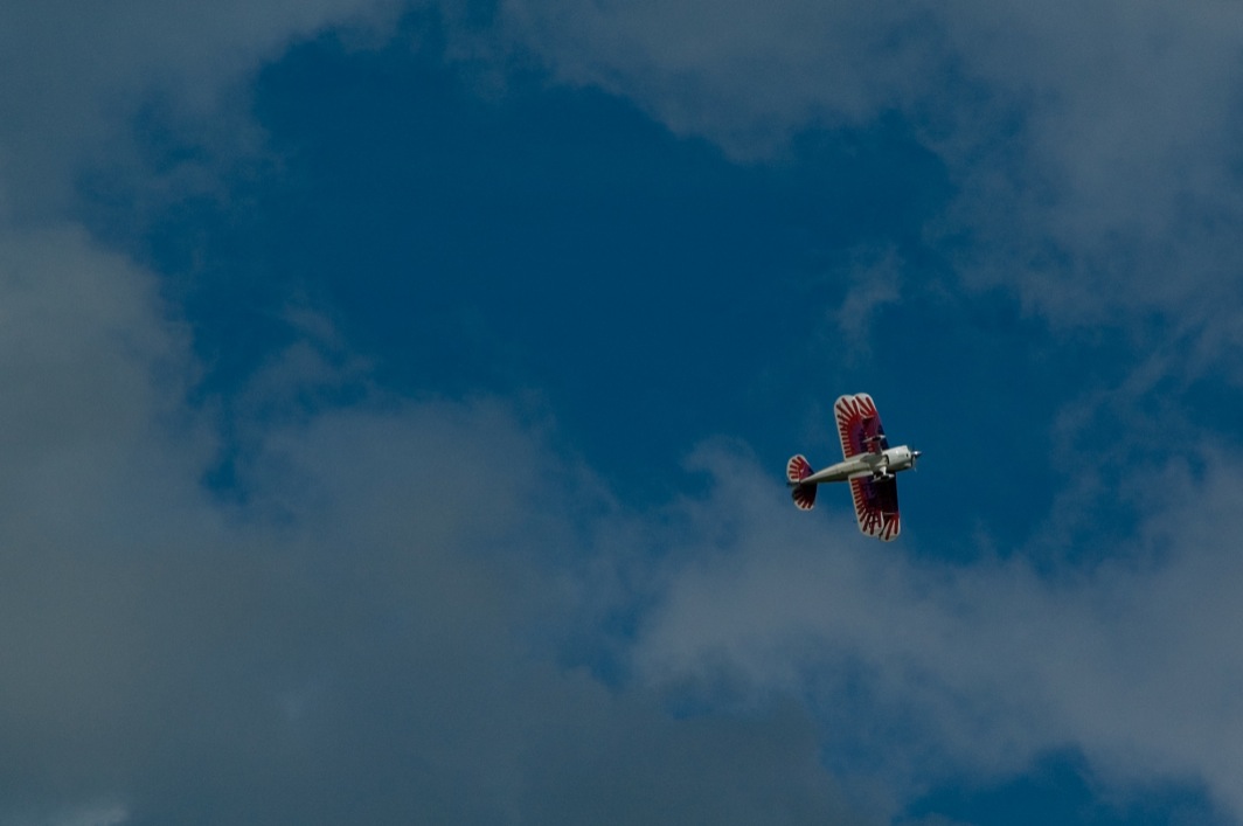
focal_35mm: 180
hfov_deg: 11.4
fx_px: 6208
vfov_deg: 7.6
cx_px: 622
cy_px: 413
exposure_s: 1/2000
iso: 200
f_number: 8
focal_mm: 120
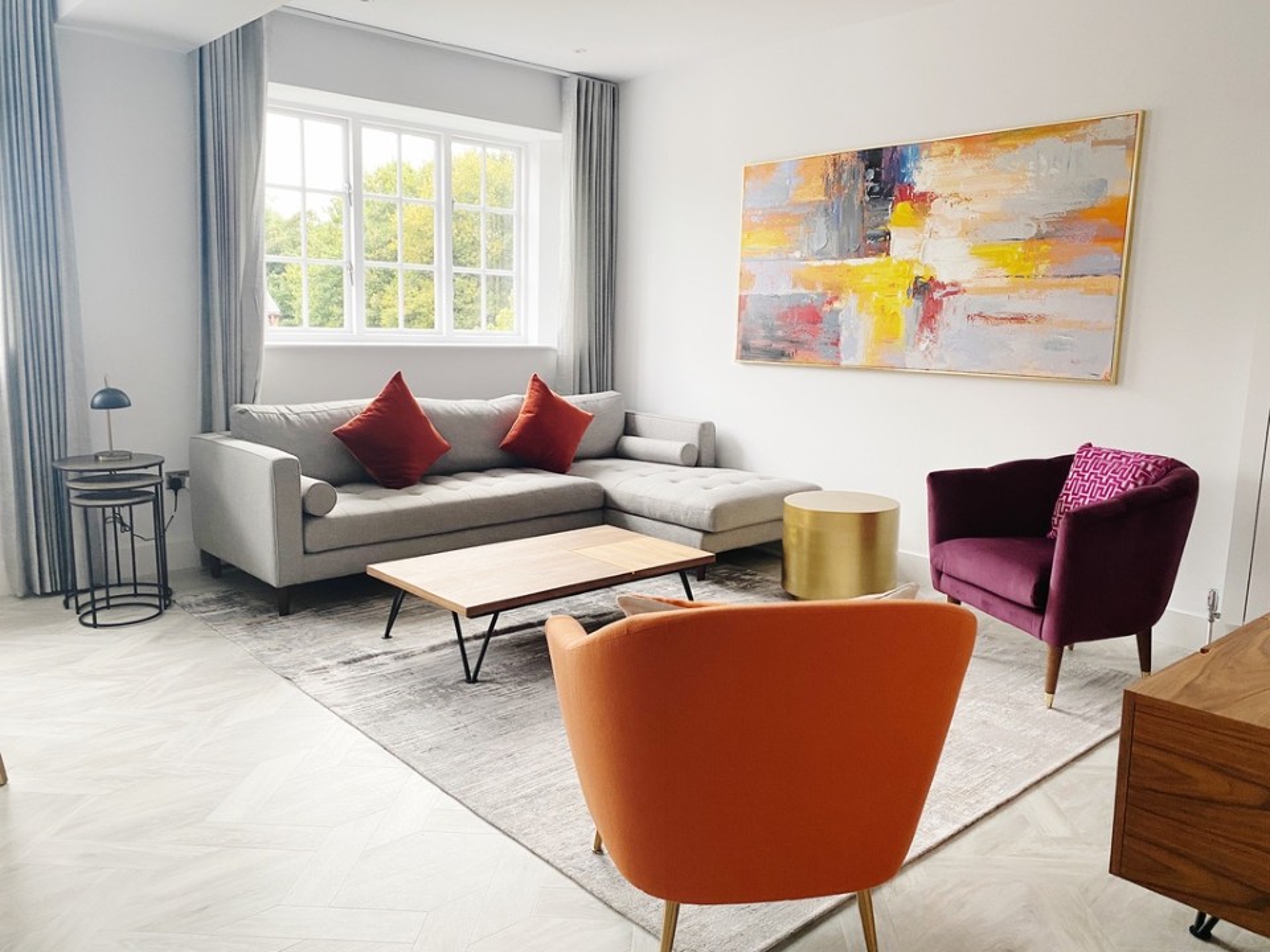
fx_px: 954
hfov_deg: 67.3
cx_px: 635
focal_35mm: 26
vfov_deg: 53.1
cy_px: 476
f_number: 1.8
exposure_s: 1/60
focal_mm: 4.25
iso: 160
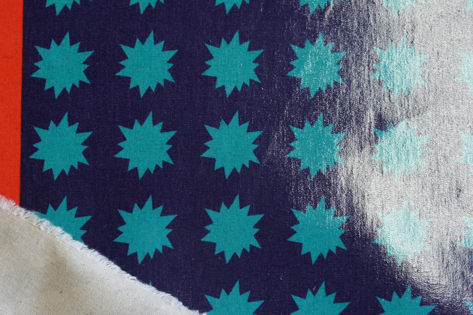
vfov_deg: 21.2
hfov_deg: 31.0
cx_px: 126
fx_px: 841
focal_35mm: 64
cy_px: 167
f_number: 4.5
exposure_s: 1/50
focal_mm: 24
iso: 200
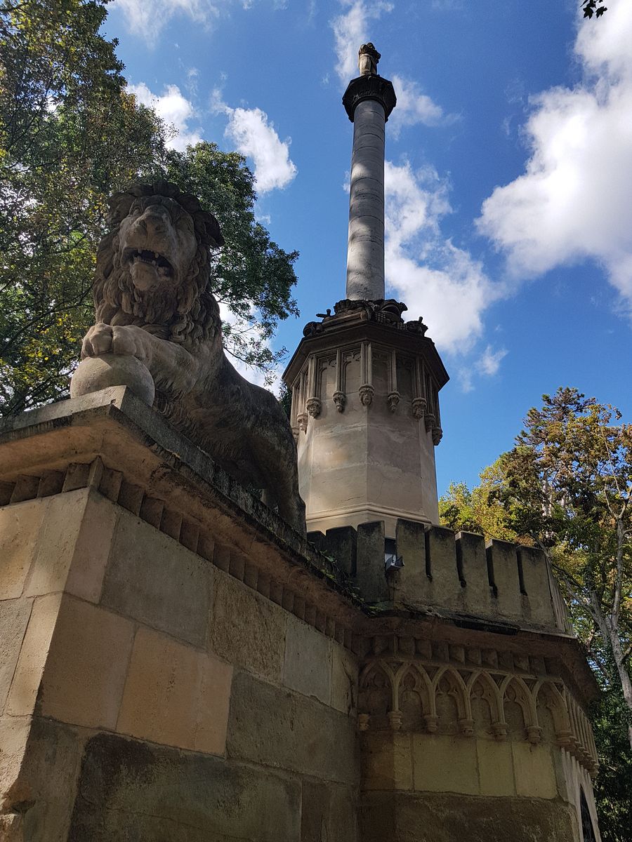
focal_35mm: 26
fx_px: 633
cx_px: 316
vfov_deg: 67.3
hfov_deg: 53.1
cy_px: 421
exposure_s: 1/2232
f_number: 1.7
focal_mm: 4.2
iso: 50
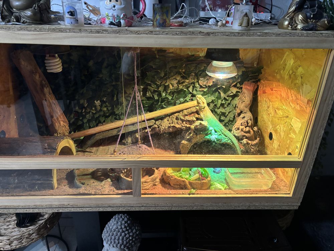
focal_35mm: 26
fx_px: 251
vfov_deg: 53.1
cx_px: 167
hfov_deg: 67.3
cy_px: 126
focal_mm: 5.96
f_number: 1.6
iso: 500
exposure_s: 1/50
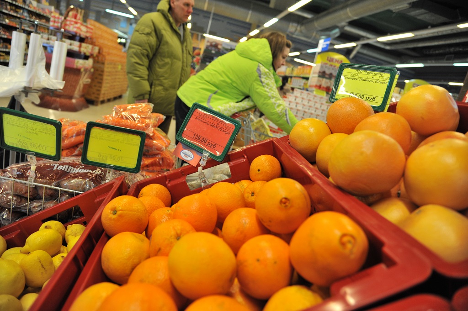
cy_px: 156
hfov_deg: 73.8
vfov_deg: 53.1
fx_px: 312
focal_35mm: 24
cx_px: 234
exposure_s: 1/100
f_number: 4
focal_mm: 24
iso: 1250
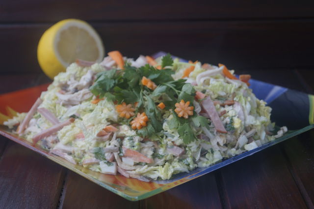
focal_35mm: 82
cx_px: 157
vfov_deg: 16.5
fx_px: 719
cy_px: 104
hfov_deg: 24.6
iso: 100
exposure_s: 1/60
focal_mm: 55
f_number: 5.6
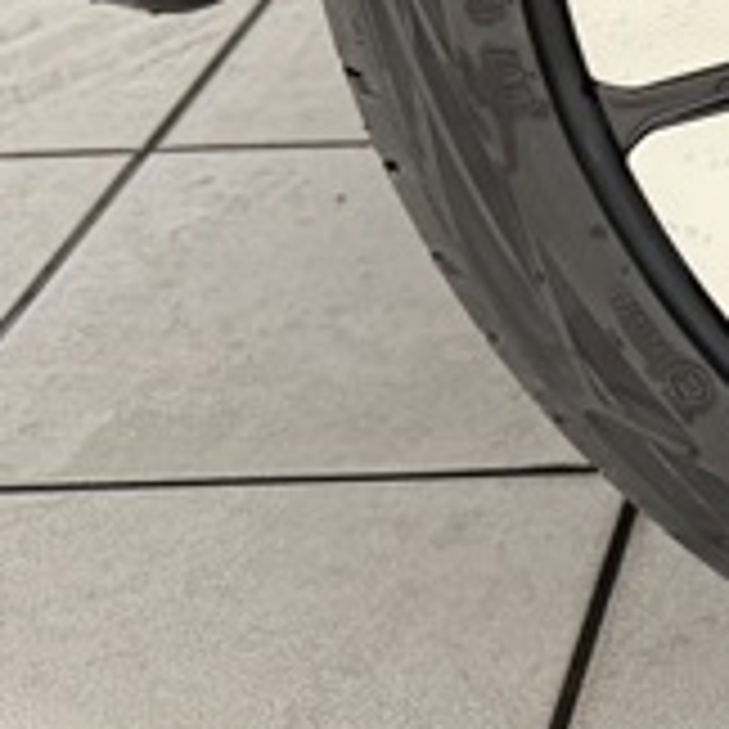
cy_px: -158
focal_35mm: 105
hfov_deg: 14.3
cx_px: 1368
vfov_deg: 15.9
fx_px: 2502
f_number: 1.78
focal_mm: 6.76
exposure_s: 1/60
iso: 250
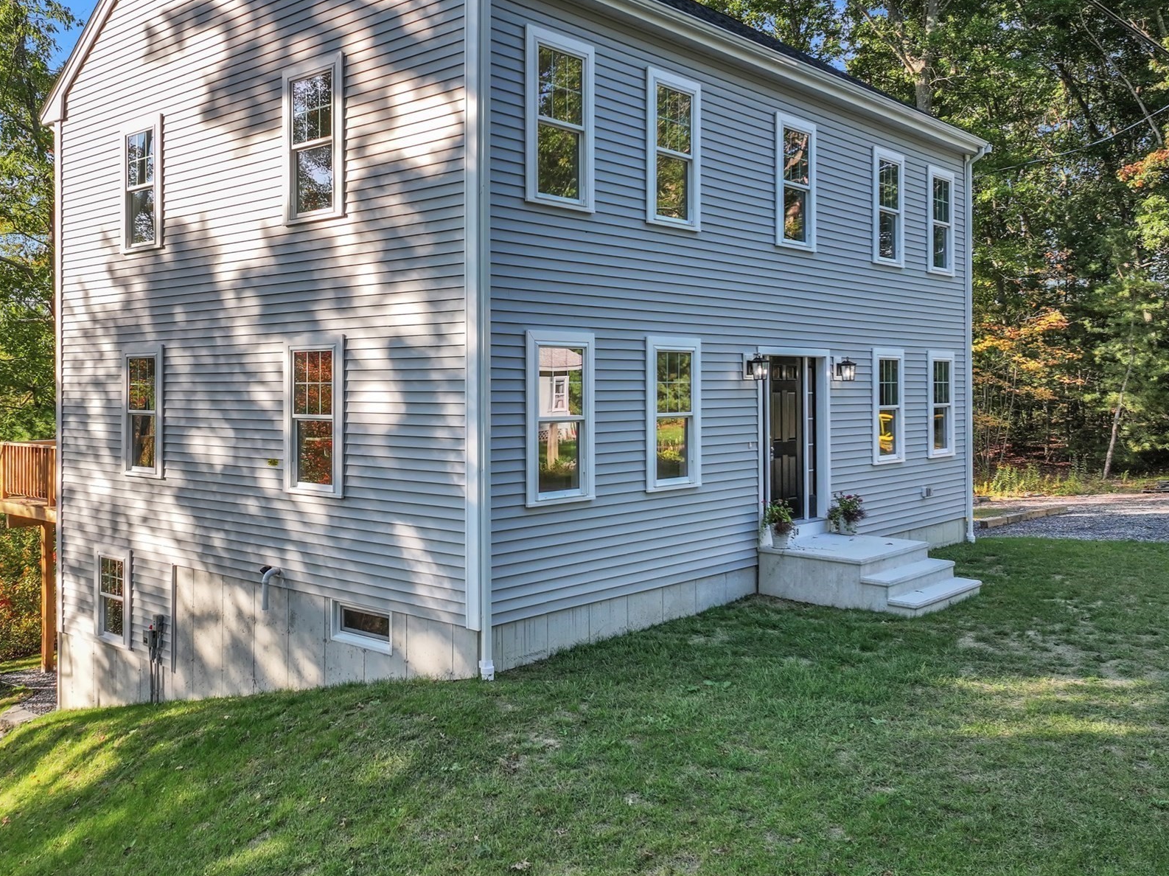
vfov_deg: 45.1
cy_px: 336
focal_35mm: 31
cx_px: 488
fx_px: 1046
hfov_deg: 58.1
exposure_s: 1/20
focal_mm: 12.29
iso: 120
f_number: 2.8
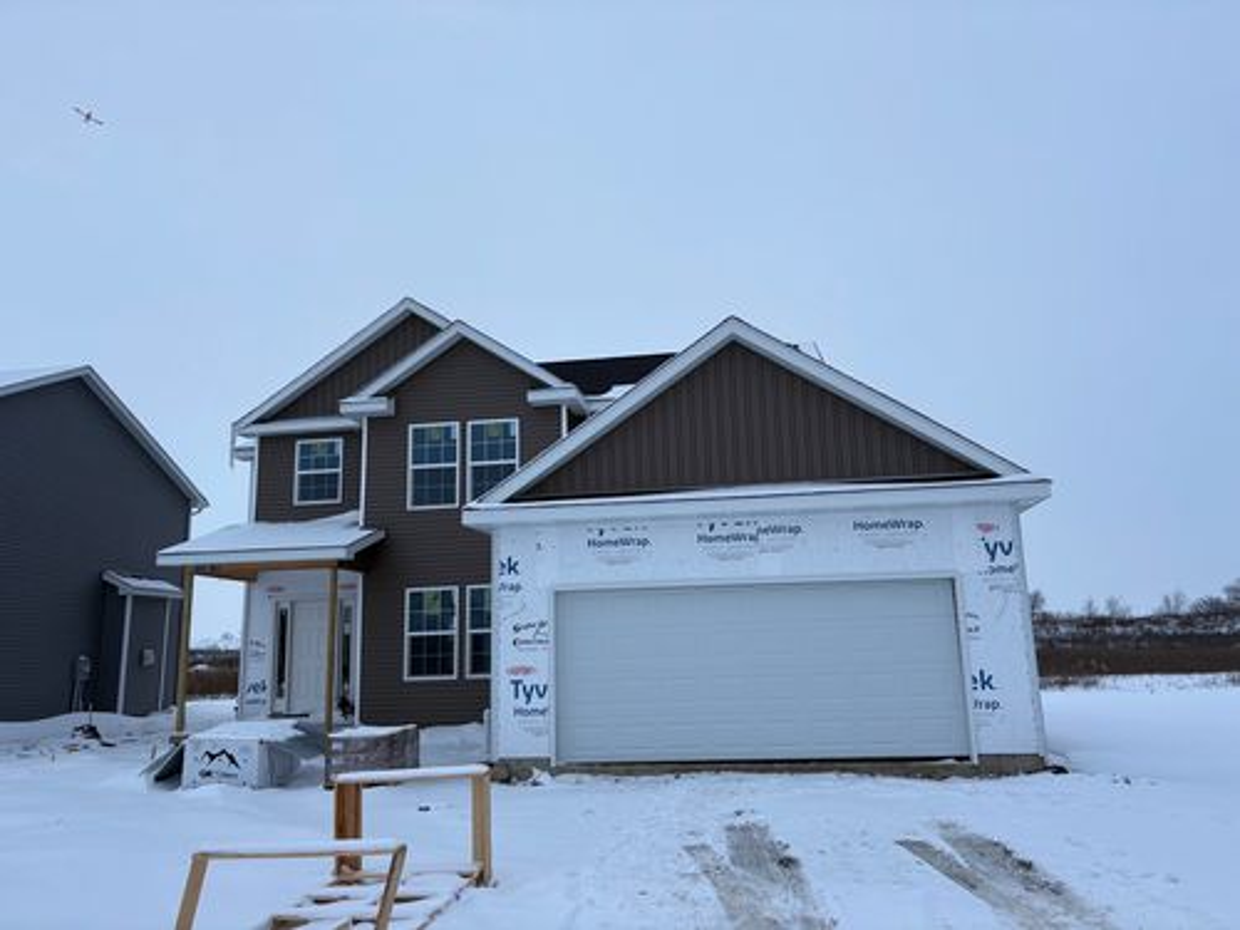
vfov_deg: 53.1
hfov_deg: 67.3
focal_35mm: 26
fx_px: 931
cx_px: 620
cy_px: 465
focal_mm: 5.96
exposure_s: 1/402
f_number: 1.6
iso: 50
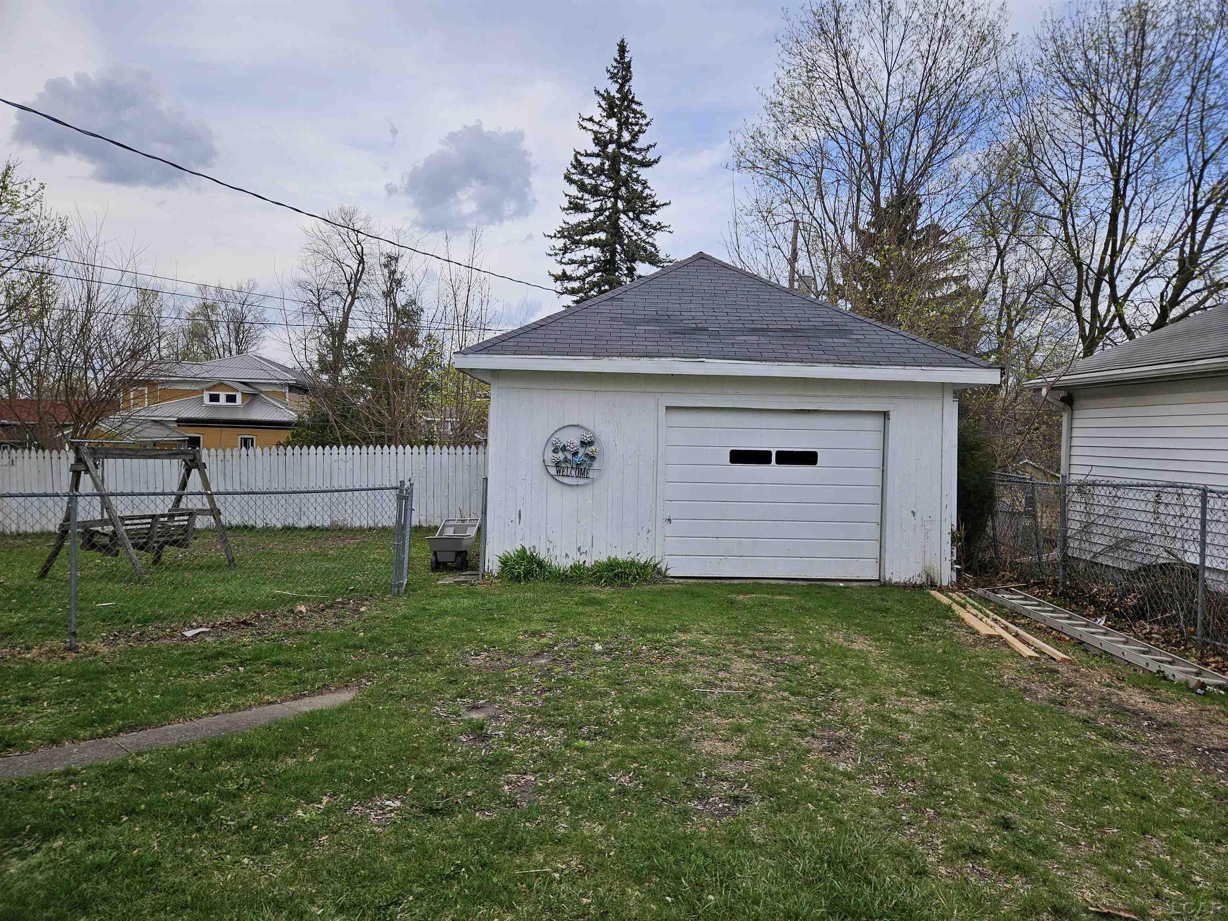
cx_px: 614
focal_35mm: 23
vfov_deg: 58.9
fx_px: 816
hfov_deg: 73.9
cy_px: 460
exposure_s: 1/1117
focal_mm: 5.4
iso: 25
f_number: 1.8
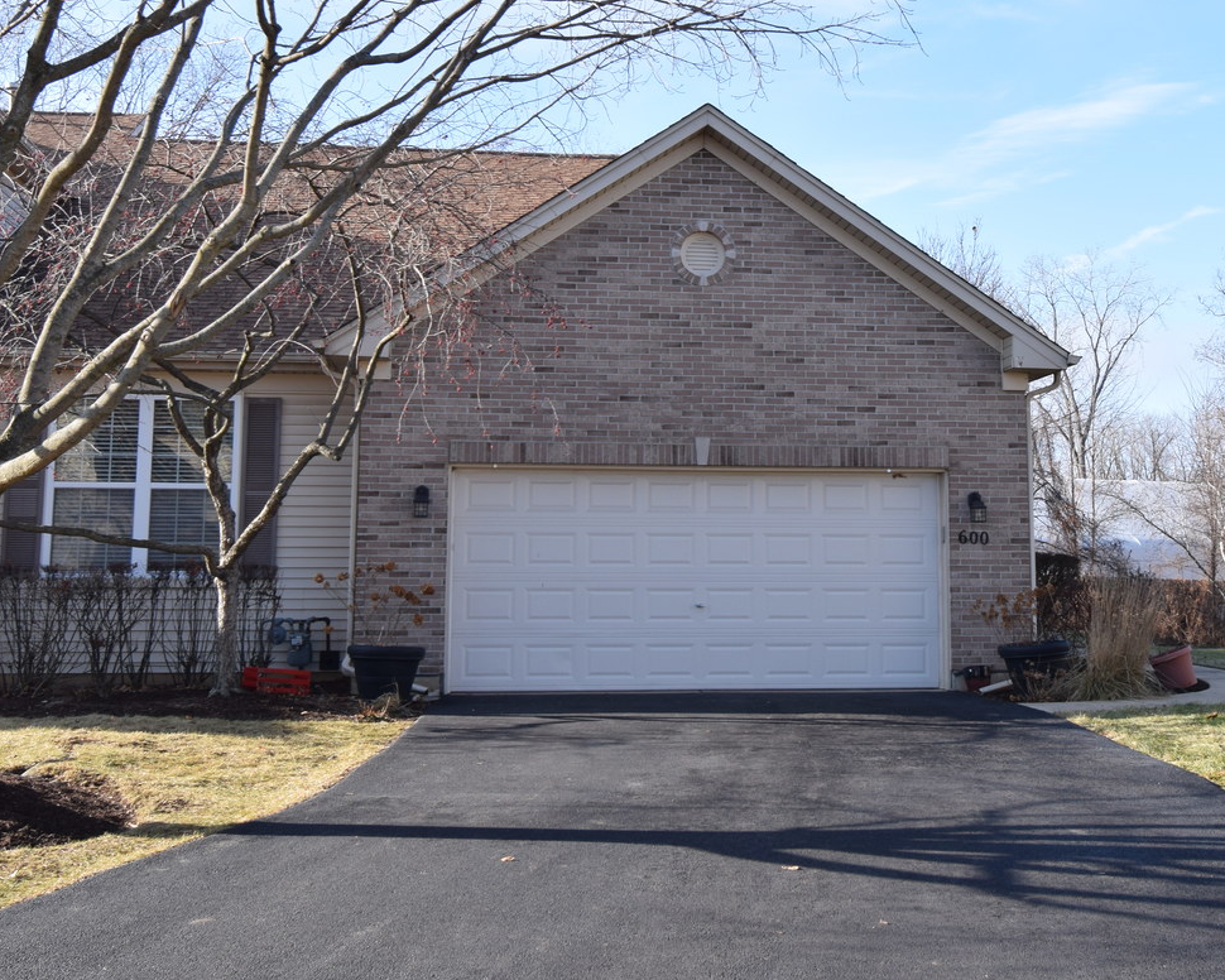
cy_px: 320
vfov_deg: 31.8
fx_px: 1704
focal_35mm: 47
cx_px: 703
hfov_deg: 39.5
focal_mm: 20
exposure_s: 1/125
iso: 200
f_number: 11
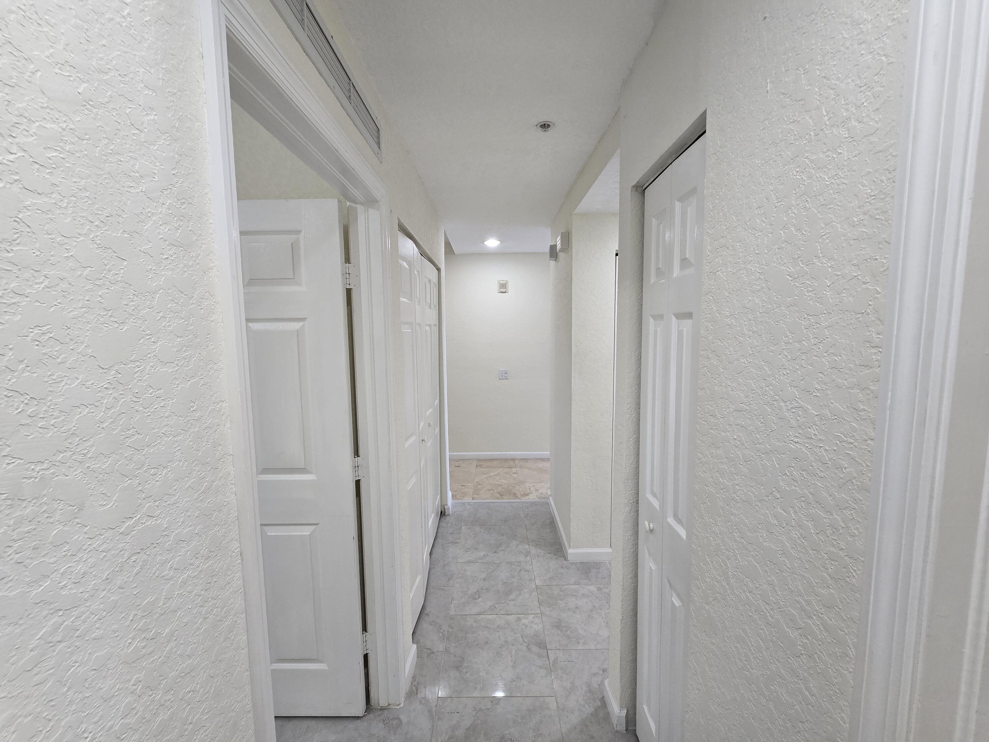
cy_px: 371
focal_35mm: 13
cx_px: 494
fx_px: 371
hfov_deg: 106.2
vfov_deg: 89.9
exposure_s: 1/60
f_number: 2.2
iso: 125
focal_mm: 2.2
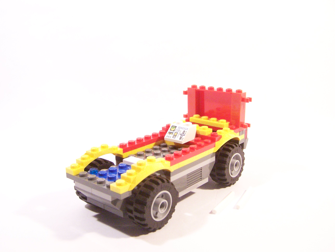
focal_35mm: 38
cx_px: 168
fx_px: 368
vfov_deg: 37.7
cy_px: 126
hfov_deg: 49.0
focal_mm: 6.3
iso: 400
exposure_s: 1/30
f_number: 3.6
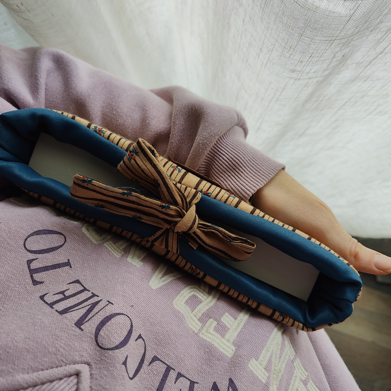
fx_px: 383
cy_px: 205
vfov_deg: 54.0
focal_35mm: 30
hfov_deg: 54.0
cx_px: 183
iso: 64
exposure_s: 1/100
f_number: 1.8
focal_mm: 6.06
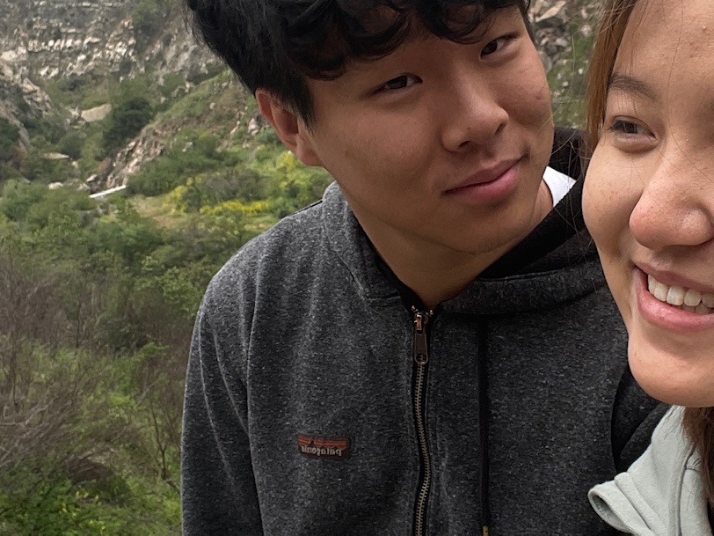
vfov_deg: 25.2
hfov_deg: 32.8
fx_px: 1196
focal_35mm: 58
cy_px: 213
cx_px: 498
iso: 25
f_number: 2.2
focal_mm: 2.71
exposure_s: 1/501
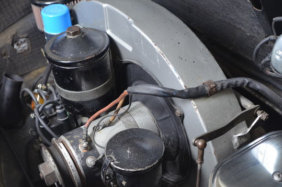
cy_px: 92
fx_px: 367
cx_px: 146
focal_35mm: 47
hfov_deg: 42.0
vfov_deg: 28.5
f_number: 3.8
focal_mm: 22
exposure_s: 1/60
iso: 800
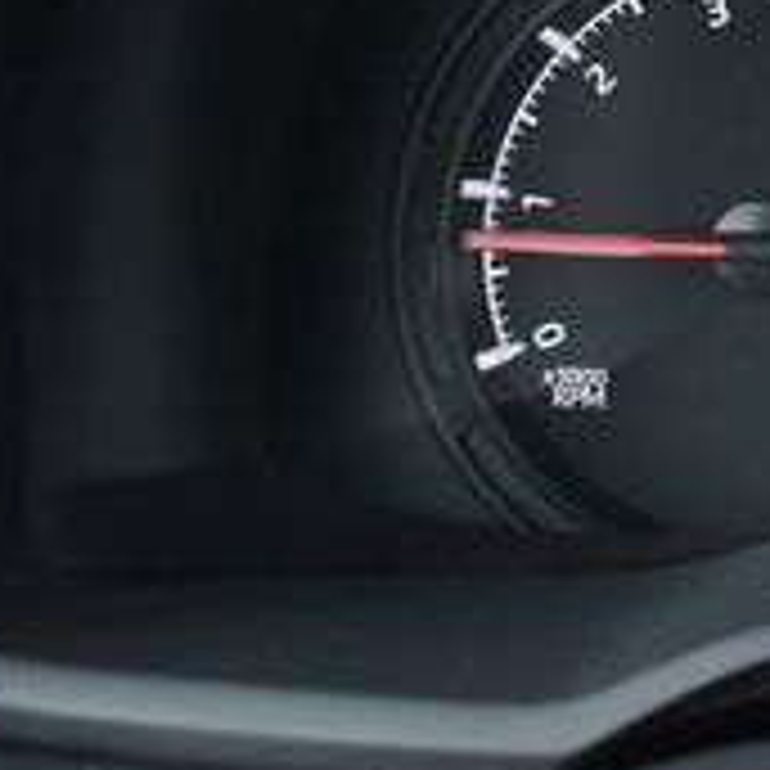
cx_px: 1373
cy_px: -74
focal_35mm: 86
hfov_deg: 16.8
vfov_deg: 19.3
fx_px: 2164
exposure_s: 1/250
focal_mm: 18
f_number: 3.5
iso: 720
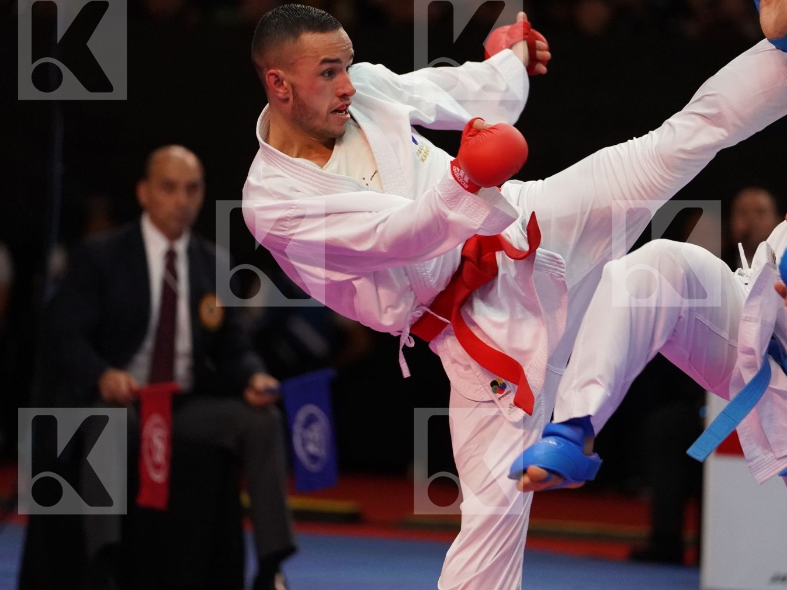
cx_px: 469
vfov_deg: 5.8
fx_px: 5842
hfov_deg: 7.7
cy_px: 254
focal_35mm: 257
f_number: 2.8
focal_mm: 200
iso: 6400
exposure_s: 1/1000
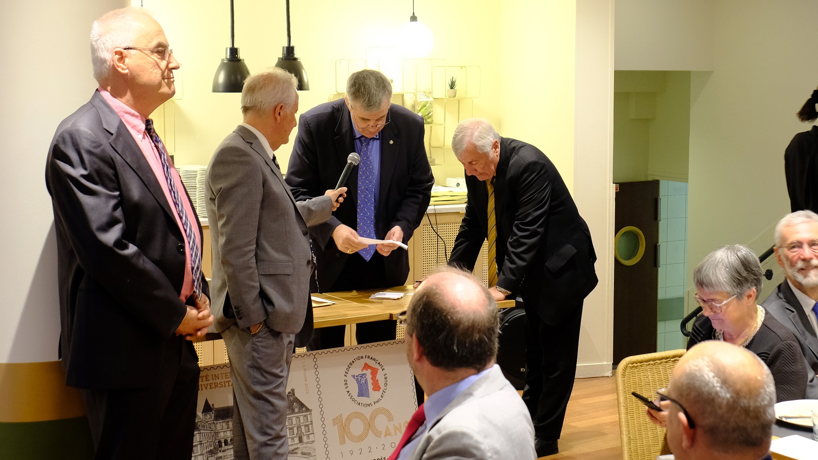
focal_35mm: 61
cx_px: 479
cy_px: 234
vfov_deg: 19.7
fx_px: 1323
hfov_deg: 34.3
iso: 1600
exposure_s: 1/10
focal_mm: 30.9
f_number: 5
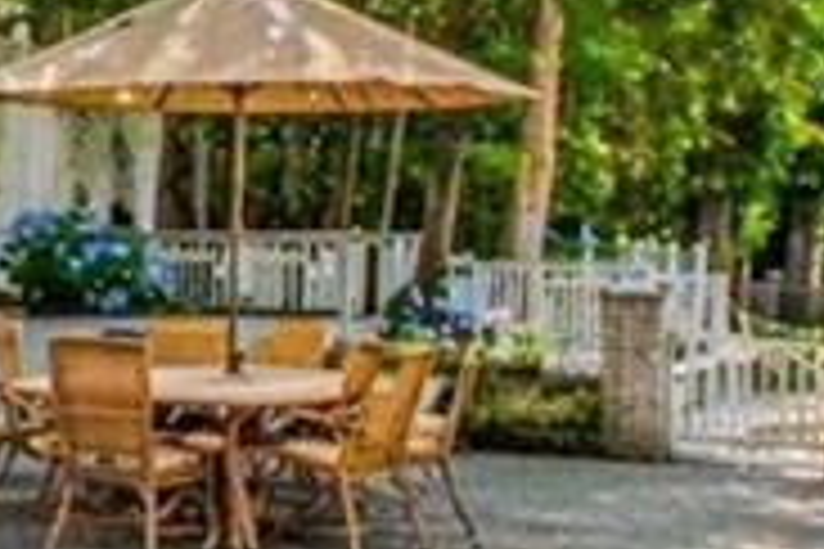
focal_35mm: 84
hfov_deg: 19.8
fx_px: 1923
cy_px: 248
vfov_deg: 16.3
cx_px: -518
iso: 640
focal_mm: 10
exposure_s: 1/60
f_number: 10
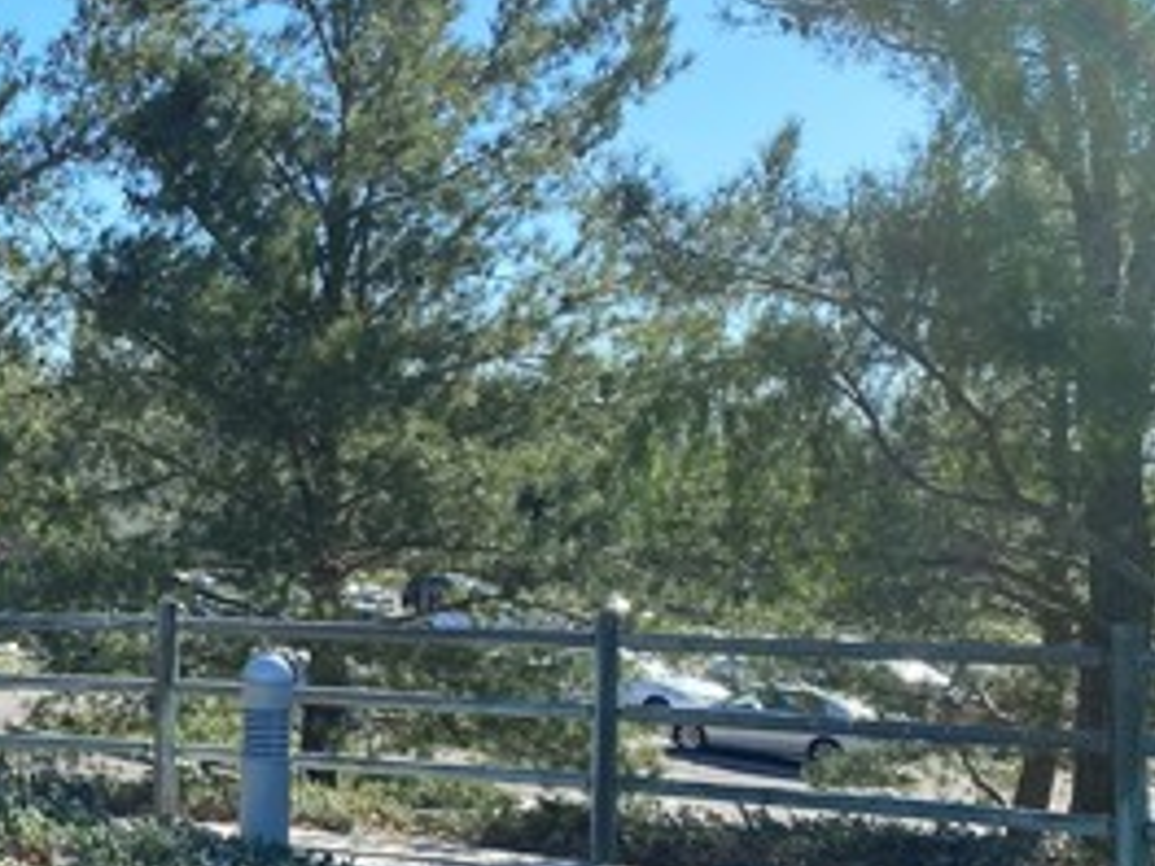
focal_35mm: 63
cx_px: -61
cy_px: 503
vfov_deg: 23.3
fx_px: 2102
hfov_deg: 28.4
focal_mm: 4.25
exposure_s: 1/1587
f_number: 1.8
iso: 32
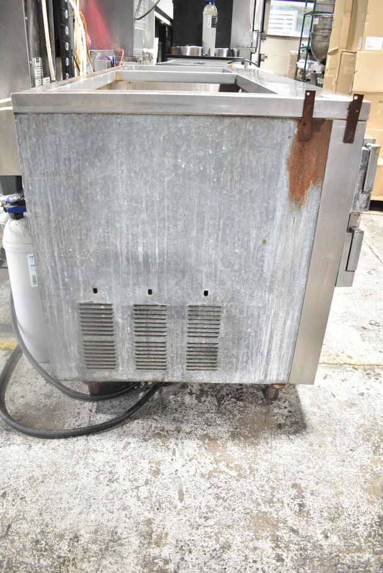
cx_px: 192
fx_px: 430
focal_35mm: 27
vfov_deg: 67.3
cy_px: 286
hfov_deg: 48.0
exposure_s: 1/30
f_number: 3.5
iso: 1000
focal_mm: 18
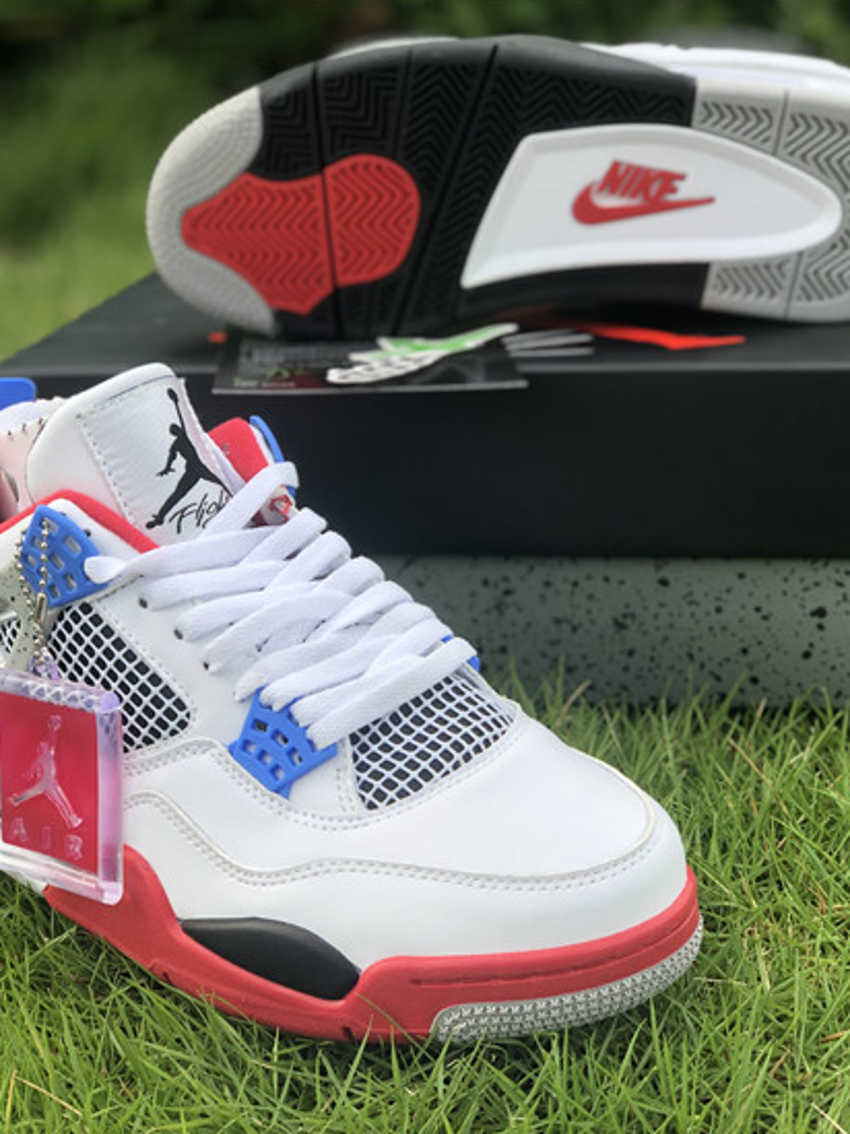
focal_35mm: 70
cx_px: 408
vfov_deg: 27.8
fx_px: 2294
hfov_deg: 21.0
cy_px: 568
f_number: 2.4
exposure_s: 1/187
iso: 16
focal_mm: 6
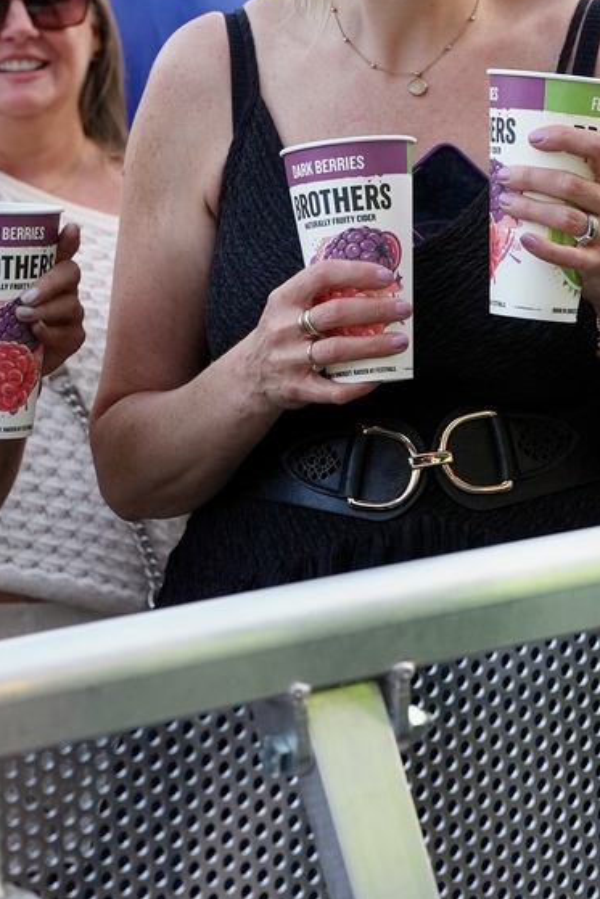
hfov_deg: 10.2
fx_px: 3348
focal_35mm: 134
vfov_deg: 15.1
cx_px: 336
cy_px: 78
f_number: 4
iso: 800
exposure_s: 1/160
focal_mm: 50
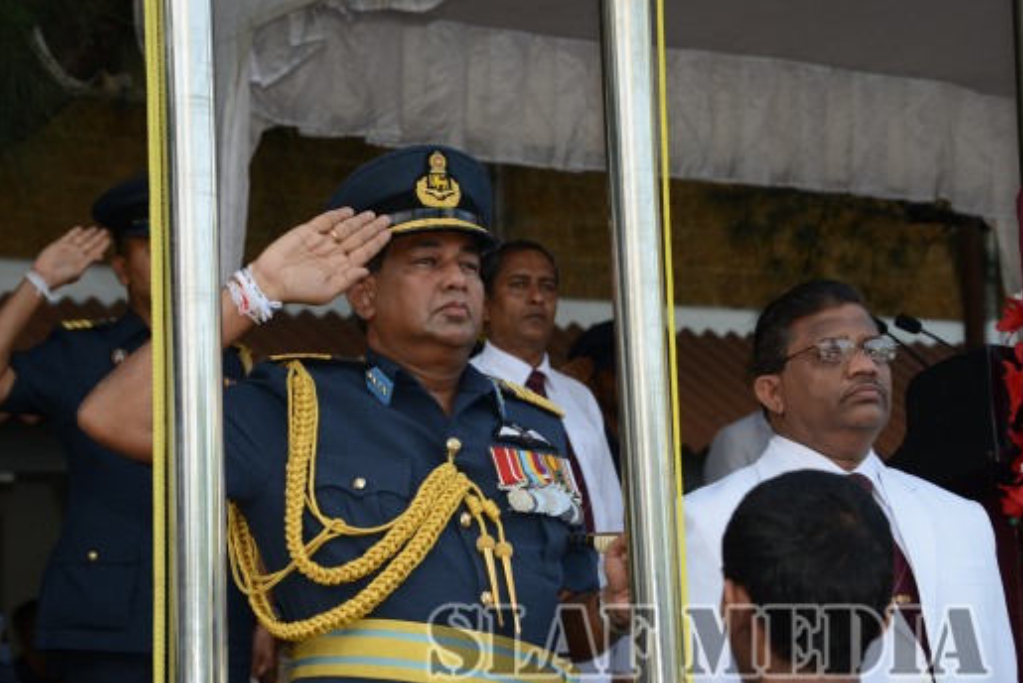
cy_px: 363
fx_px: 3241
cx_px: 482
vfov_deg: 12.0
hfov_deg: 17.9
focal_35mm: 114
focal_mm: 98
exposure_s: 1/250
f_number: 7.1
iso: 400
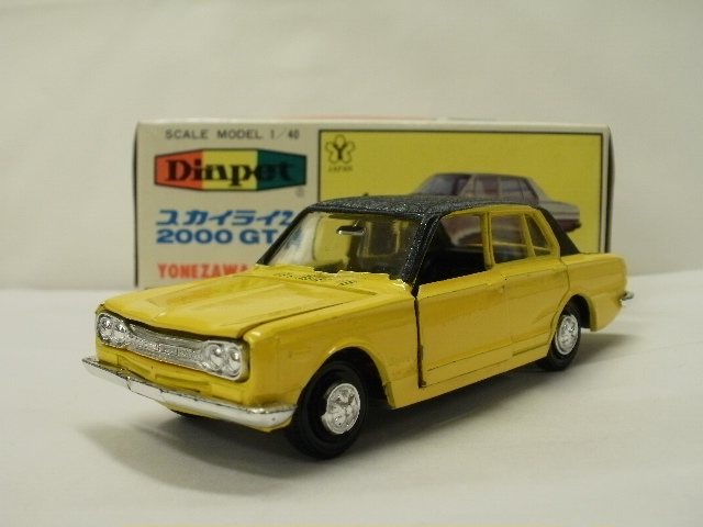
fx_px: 894
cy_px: 264
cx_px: 352
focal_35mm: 44
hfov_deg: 42.9
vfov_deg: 32.9
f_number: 4
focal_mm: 7.7
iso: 125
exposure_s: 1/30
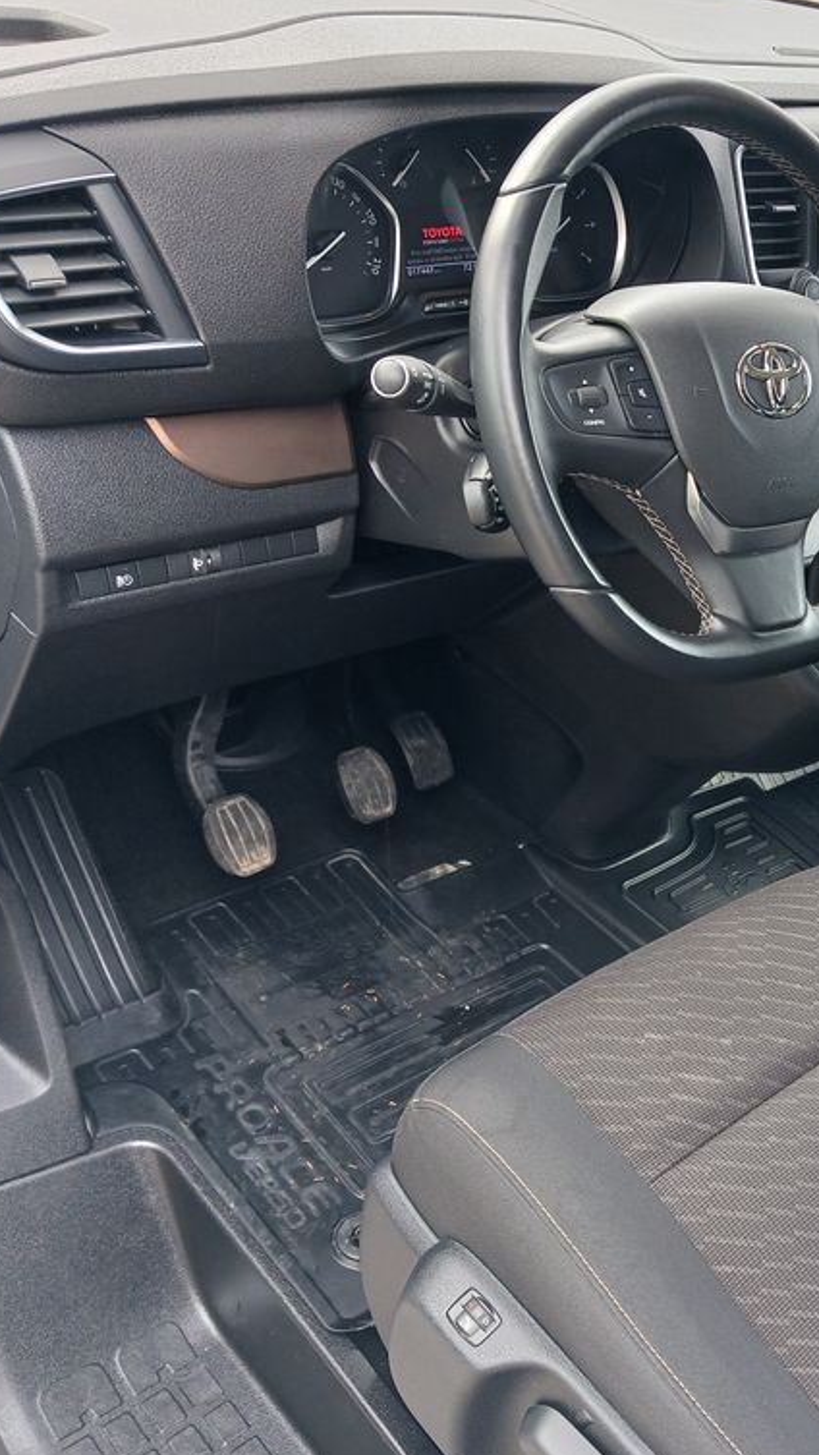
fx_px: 1543
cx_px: 838
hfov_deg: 27.8
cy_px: 725
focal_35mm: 40
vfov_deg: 50.5
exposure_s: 1/50
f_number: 1.8
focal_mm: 4
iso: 100
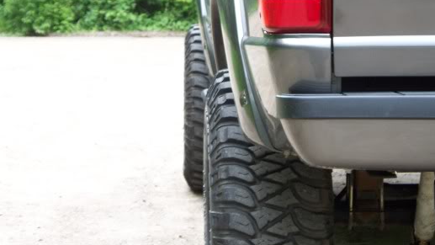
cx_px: 134
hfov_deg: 15.9
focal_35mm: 135
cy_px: 7
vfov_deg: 8.9
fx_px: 1557
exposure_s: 1/100
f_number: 3.4
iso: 125
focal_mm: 16.86
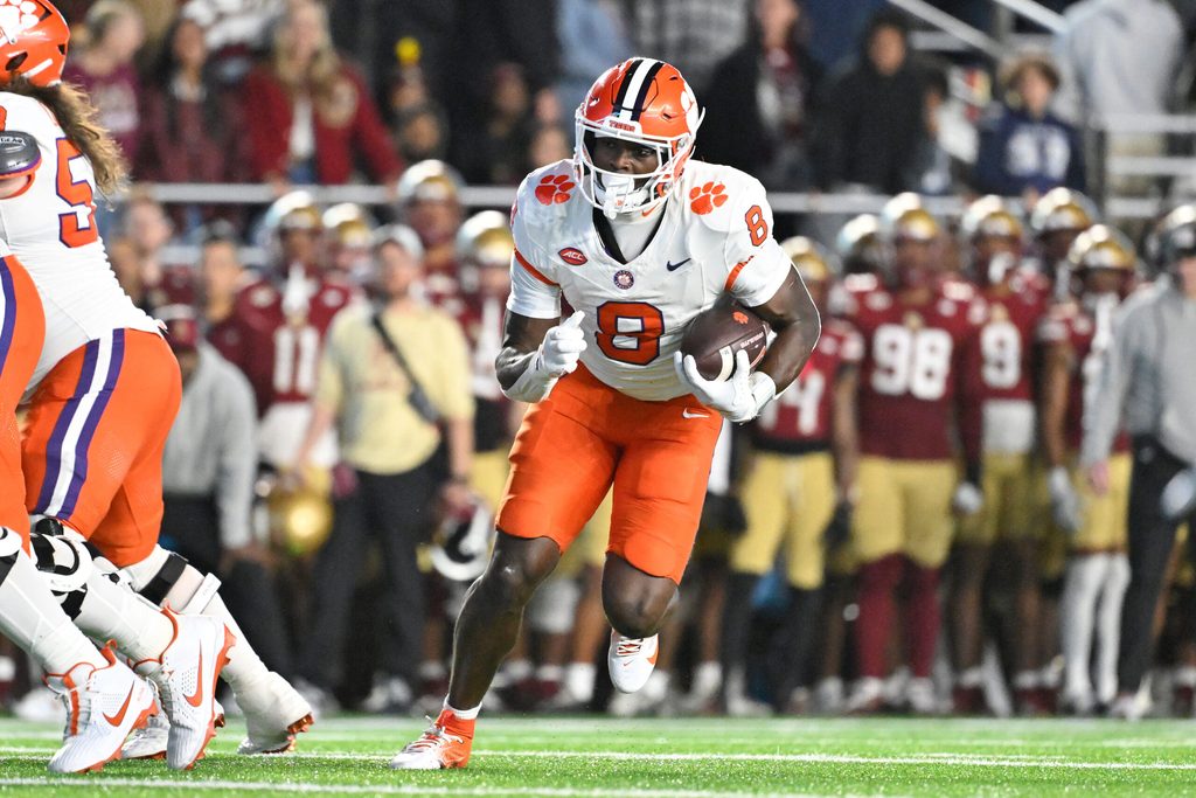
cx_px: 598
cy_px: 399
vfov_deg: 3.7
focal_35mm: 370
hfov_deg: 5.6
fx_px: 12293
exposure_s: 1/2000
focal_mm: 370
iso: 8000
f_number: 4
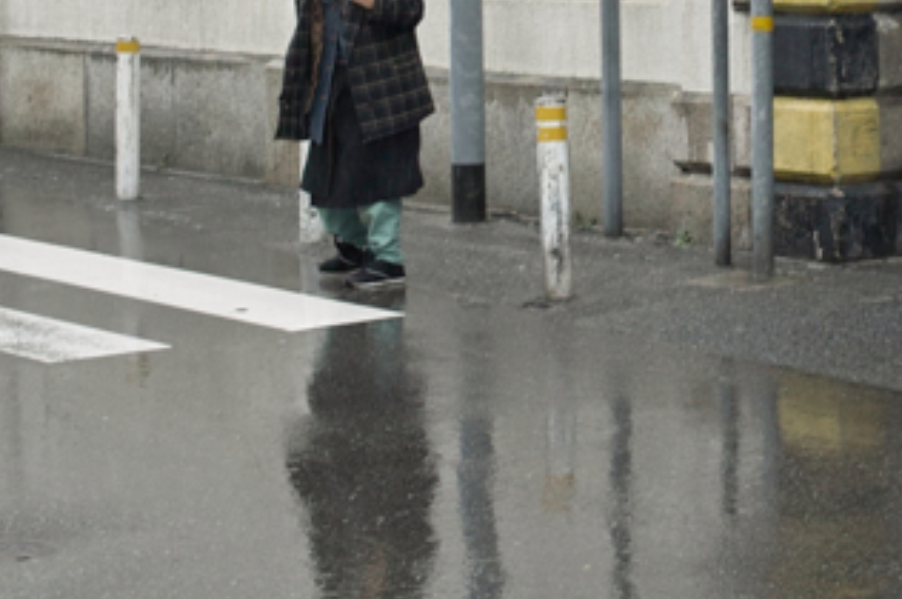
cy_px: -17
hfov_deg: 15.4
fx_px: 3329
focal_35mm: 133
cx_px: 565
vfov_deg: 10.2
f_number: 2.8
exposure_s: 1/100
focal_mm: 24.2
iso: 100
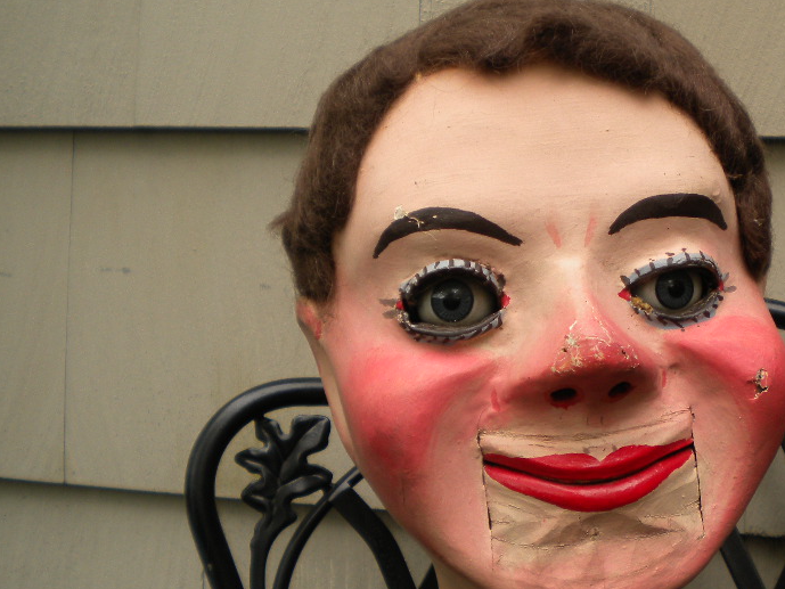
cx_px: 572
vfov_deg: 28.0
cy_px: 332
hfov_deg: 36.1
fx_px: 1179
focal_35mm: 52
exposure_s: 1/226
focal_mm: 6.3
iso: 80
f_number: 3.1
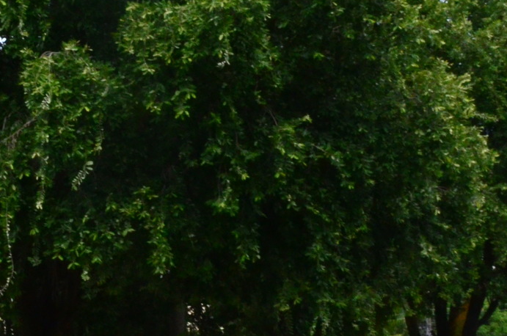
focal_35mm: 80
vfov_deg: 16.5
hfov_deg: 21.8
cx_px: -223
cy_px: 363
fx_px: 1125
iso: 2000
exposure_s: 1/200
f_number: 20
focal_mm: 18
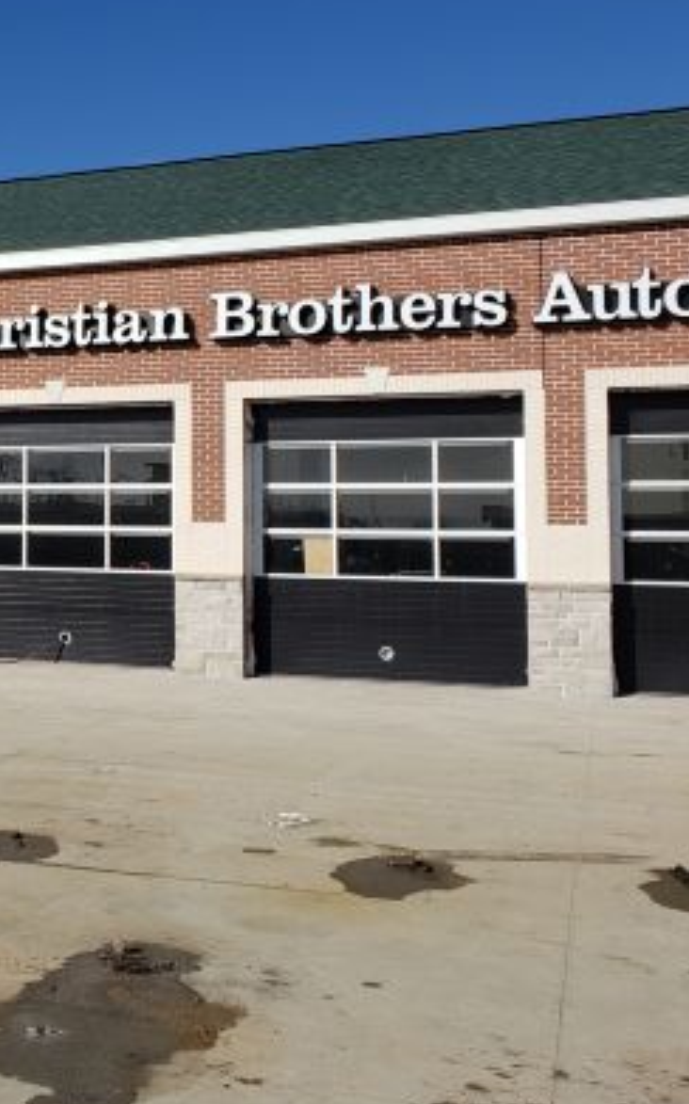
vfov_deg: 42.5
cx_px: -35
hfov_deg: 25.7
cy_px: 443
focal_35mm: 47
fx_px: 1414
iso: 50
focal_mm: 4.3
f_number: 2.4
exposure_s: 1/2662
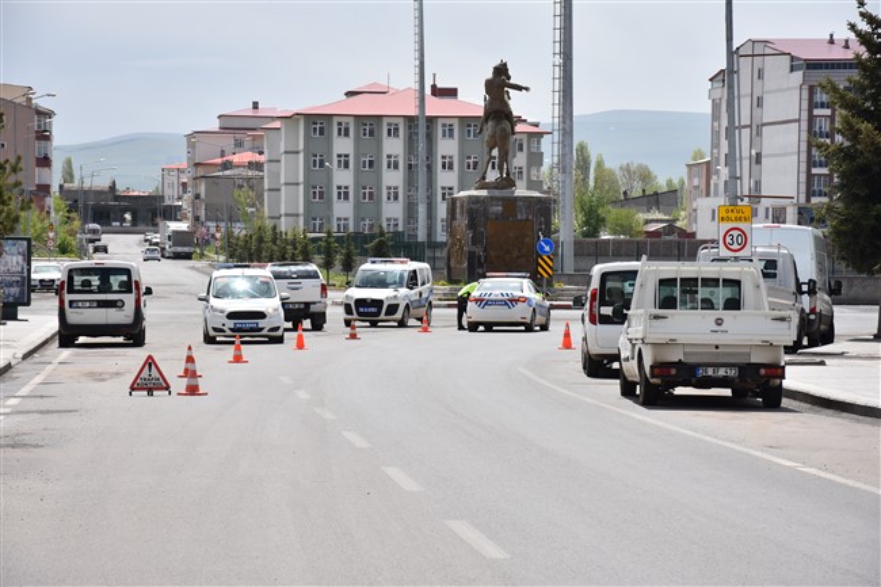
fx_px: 3303
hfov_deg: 15.2
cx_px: 440
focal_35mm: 135
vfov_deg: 10.2
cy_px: 294
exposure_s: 1/1000
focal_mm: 90
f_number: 8
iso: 250
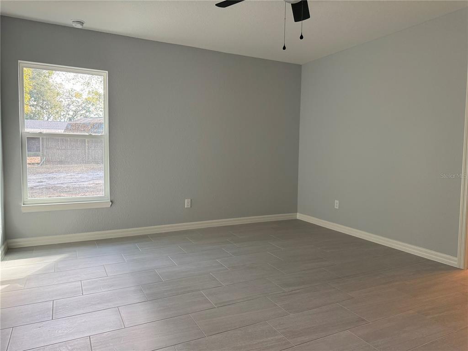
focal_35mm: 24
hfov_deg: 71.6
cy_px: 176
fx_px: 324
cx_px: 234
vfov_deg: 56.8
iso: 200
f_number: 1.78
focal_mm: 6.76
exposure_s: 1/127
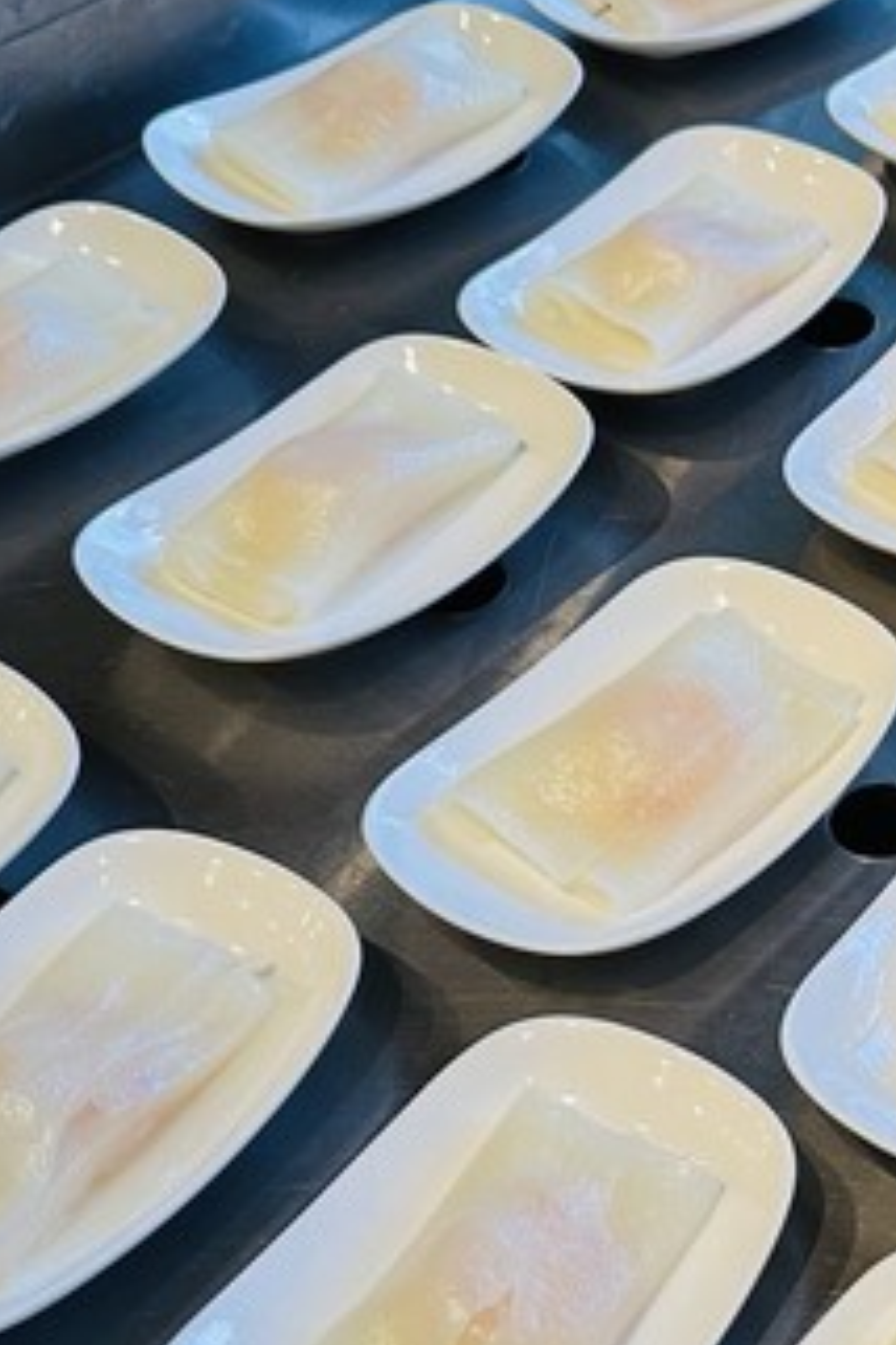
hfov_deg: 19.2
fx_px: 2464
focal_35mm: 66
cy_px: 769
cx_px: 1135
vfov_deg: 30.5
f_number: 1.78
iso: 160
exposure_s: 1/120
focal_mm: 6.86
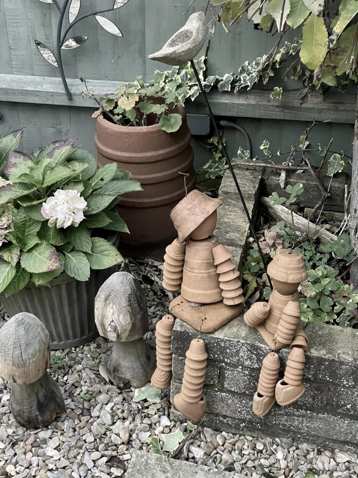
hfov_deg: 28.0
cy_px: 239
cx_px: 179
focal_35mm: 52
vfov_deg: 36.8
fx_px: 717
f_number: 2
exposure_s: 1/25
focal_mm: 6
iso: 800
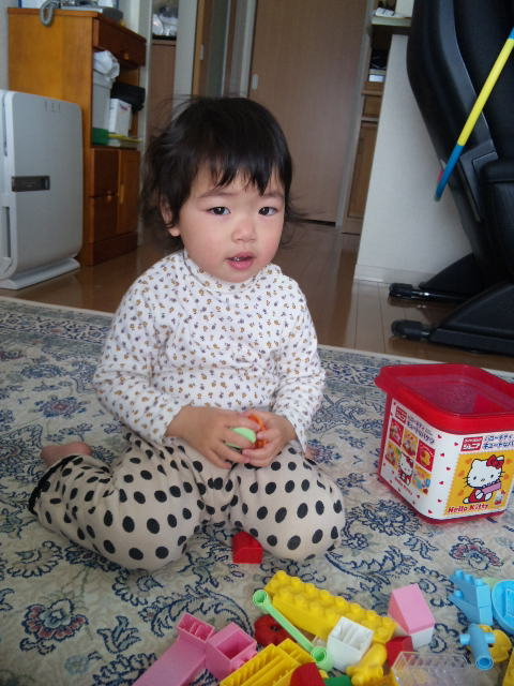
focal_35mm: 29
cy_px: 343
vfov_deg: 61.7
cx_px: 257
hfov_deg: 48.2
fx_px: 574
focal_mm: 4.82
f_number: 2.8
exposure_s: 1/33.3
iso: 119
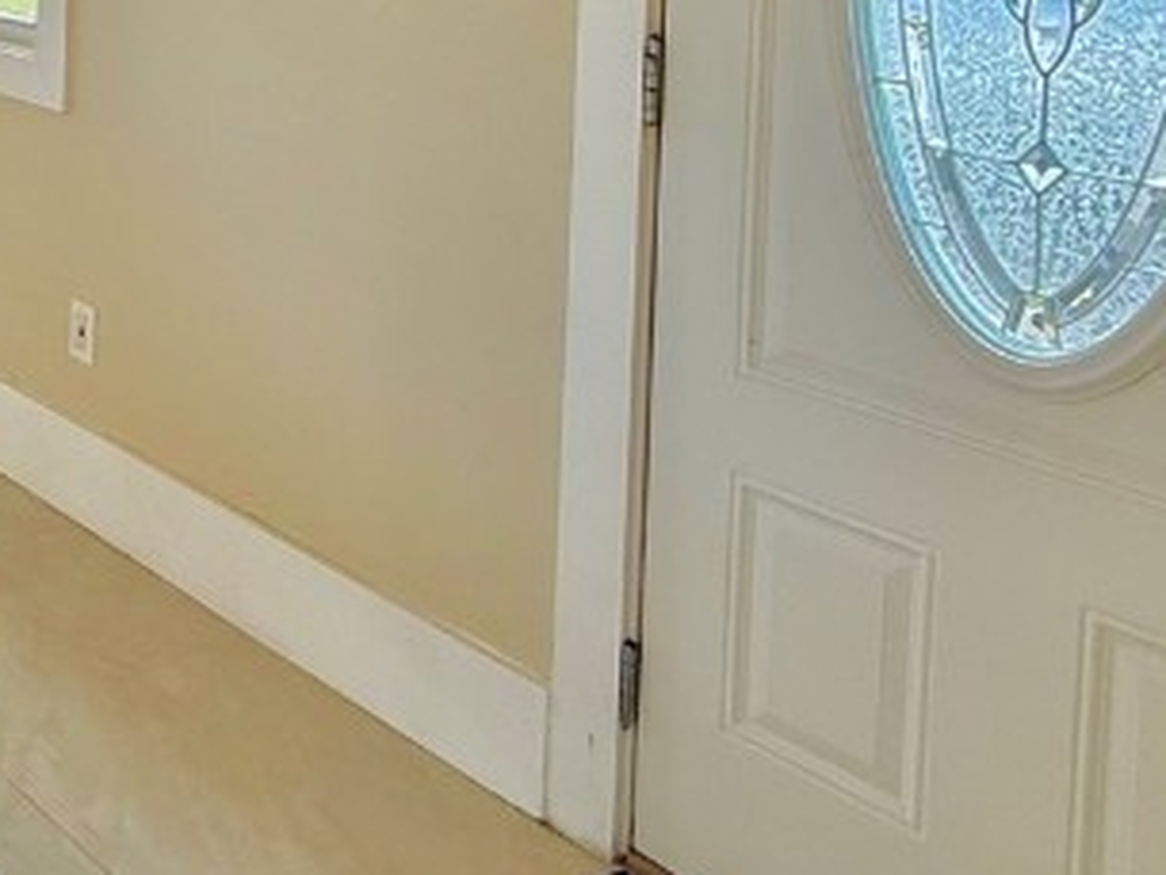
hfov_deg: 33.9
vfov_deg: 27.8
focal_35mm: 47
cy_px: -122
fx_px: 1584
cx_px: -176
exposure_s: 1/99
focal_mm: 2.22
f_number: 2.2
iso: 100
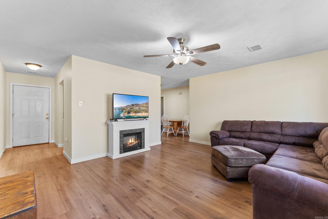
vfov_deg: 77.3
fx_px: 137
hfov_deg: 100.4
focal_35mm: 15
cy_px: 110
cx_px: 164
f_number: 9
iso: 200
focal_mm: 10
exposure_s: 1/1.67
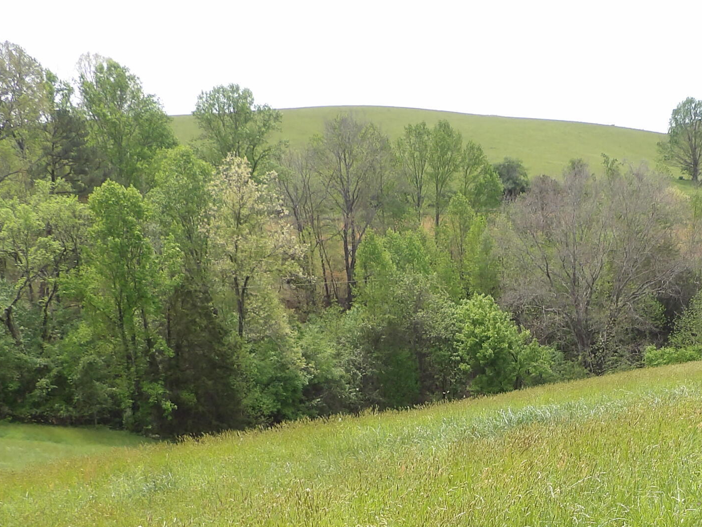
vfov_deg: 27.1
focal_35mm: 51
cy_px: 519
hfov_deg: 36.5
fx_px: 1034
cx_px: 533
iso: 100
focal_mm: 4.3
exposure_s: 1/560
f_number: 3.2
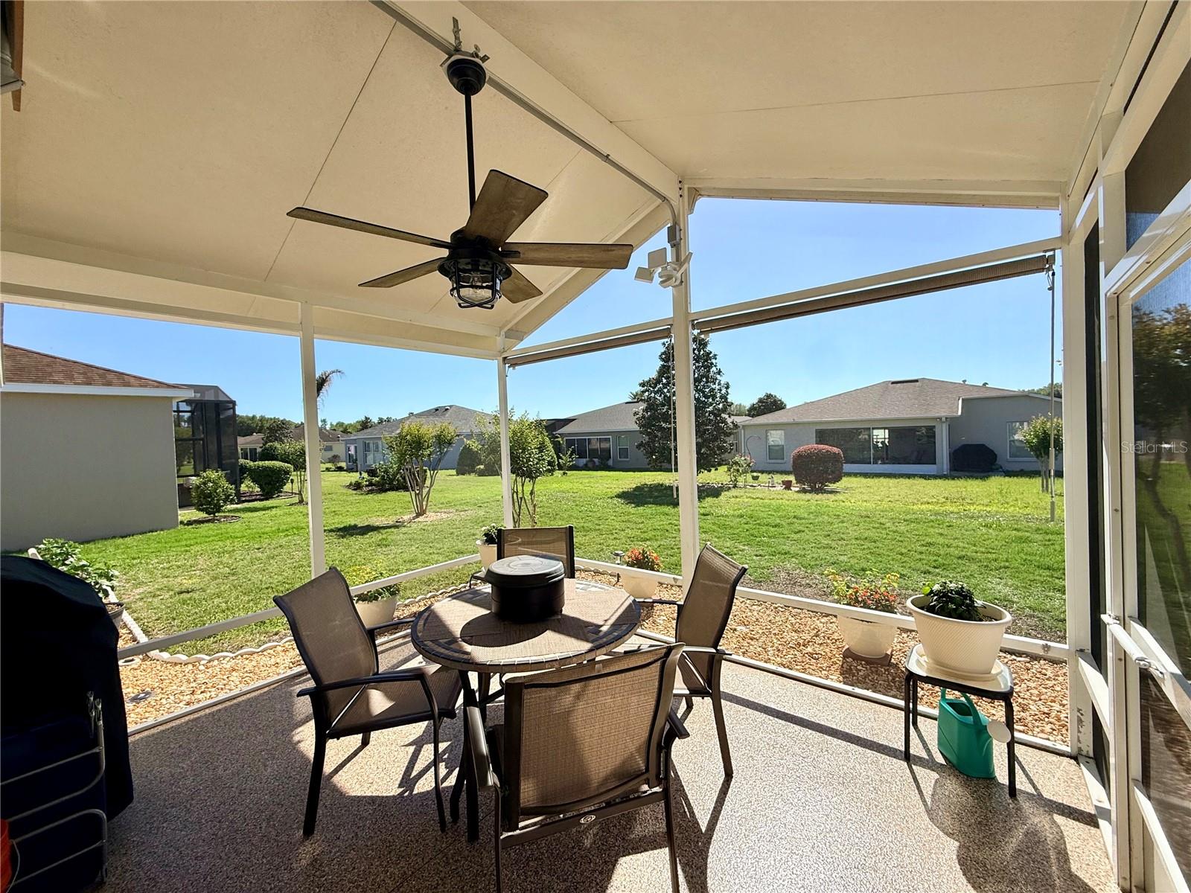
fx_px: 482
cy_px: 446
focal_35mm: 14
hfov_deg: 102.1
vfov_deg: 85.7
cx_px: 596
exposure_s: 1/1534
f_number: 2.2
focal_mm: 2.22
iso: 50
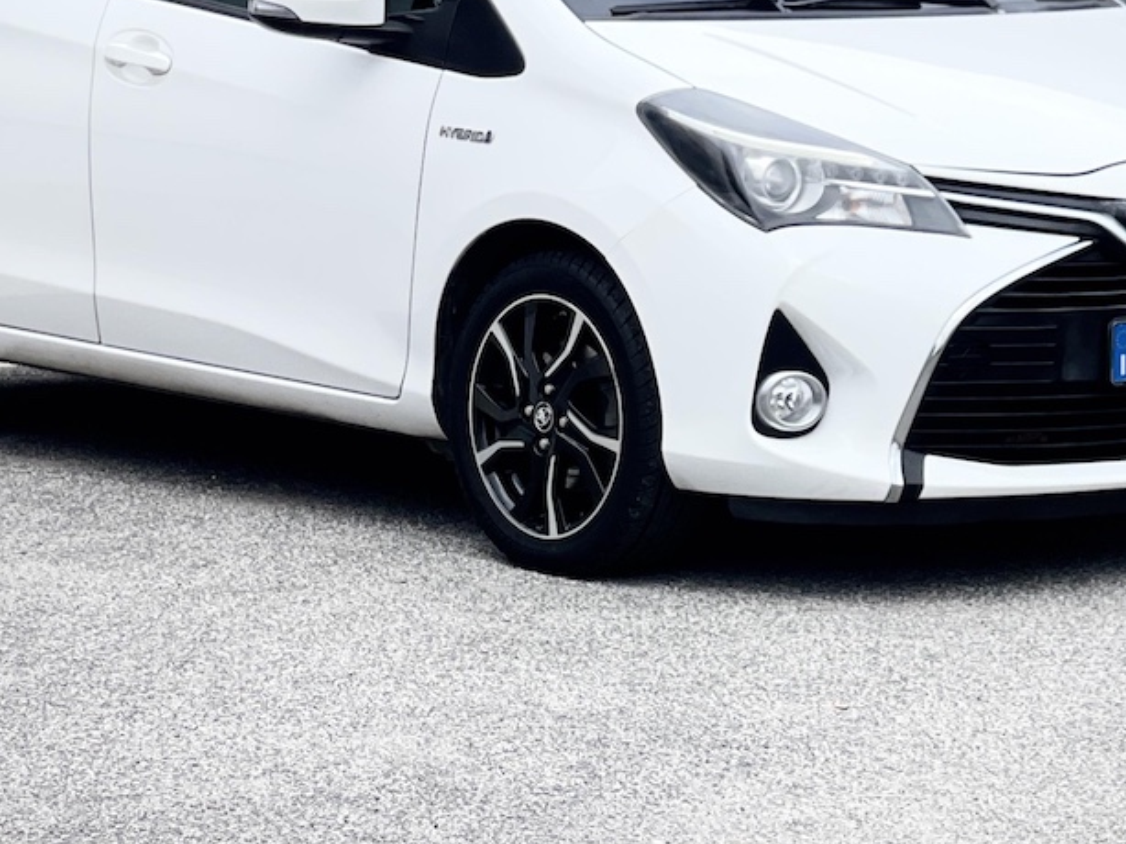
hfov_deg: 15.2
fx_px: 4227
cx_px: 527
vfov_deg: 11.3
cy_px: 133
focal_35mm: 130
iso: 32
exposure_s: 1/815
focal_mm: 7.5
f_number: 2.2
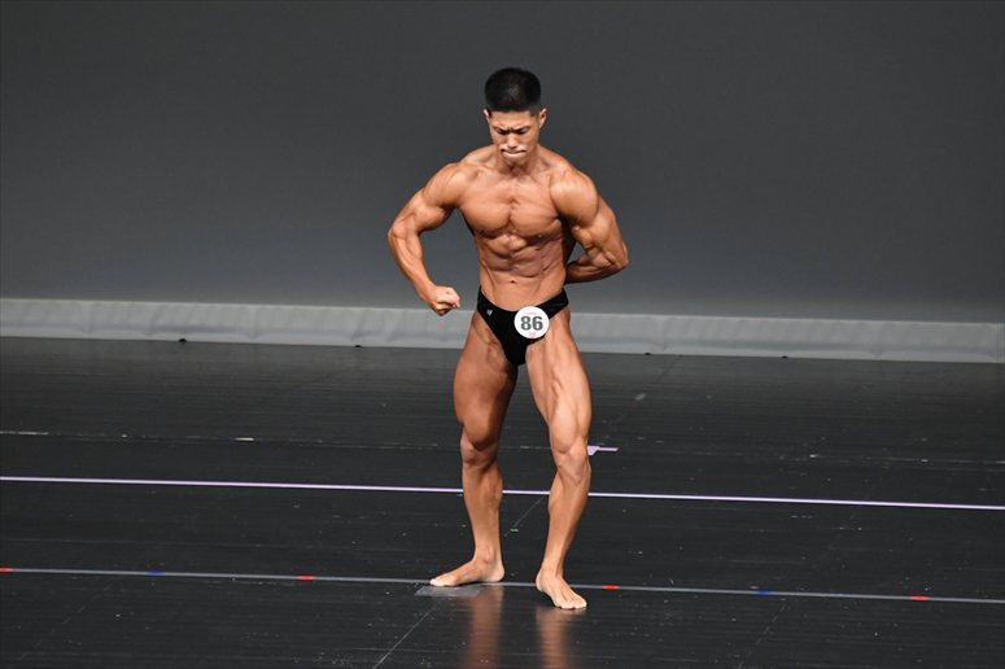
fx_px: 10464
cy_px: 334
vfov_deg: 3.7
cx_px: 502
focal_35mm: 375
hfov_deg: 5.5
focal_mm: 250
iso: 4000
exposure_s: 1/400
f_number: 5.6
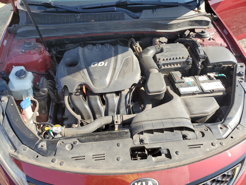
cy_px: 92
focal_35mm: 26
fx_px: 185
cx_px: 123
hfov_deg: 67.3
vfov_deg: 53.1
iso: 50
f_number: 1.5
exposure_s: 1/833
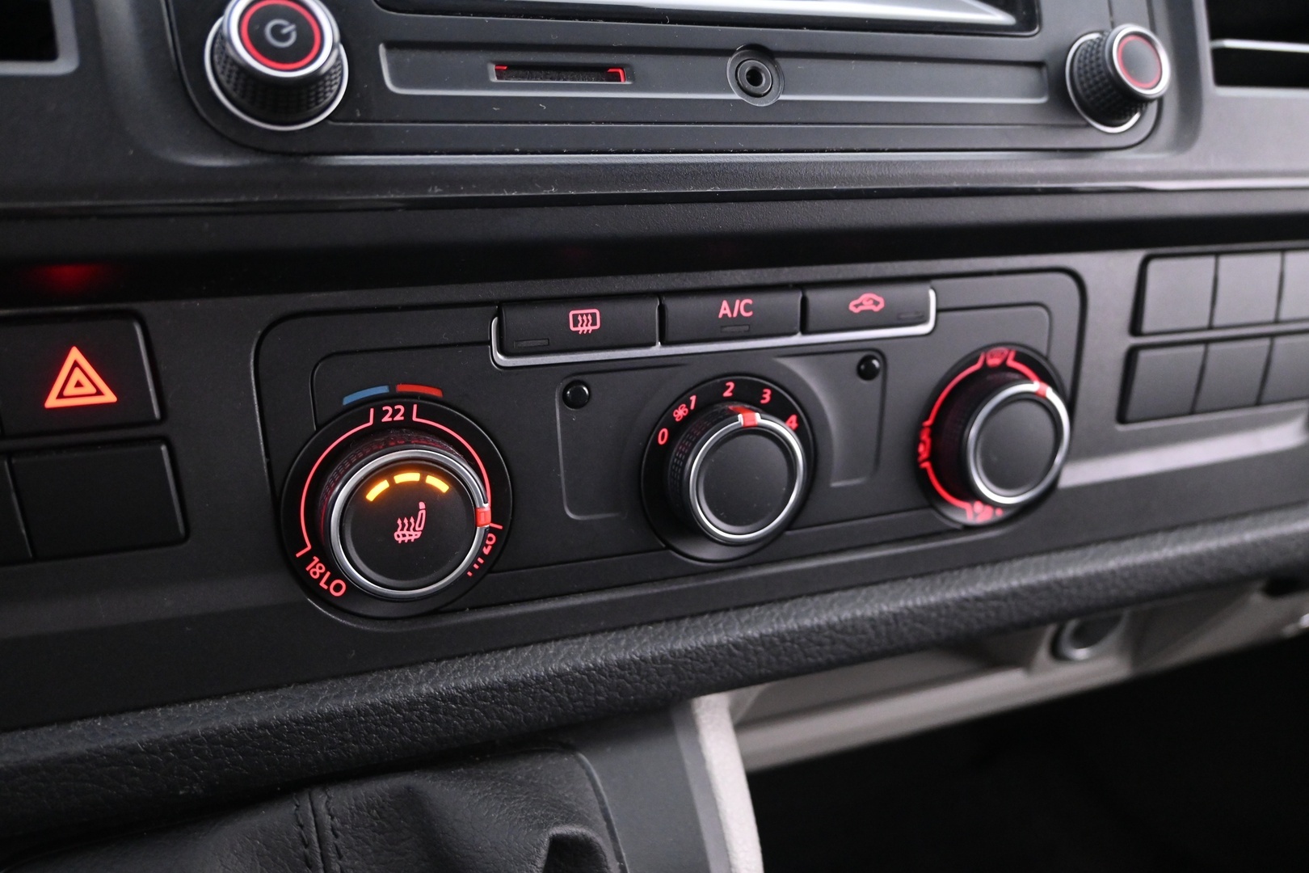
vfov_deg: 42.6
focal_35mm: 31
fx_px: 1118
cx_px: 654
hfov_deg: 60.7
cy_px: 436
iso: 3200
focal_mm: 20.5
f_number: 3.8
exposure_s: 1/13
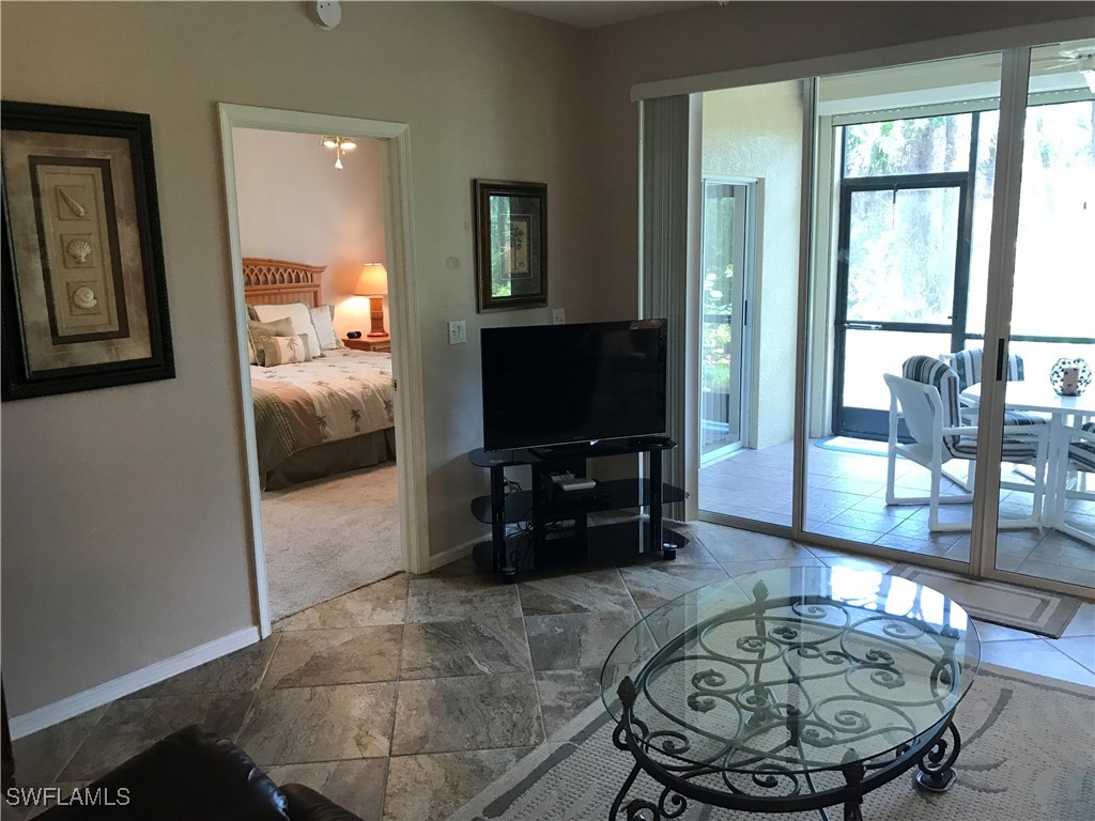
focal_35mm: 28
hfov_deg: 63.4
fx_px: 886
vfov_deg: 49.7
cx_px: 548
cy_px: 410
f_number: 1.8
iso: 40
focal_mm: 3.99
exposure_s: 1/30
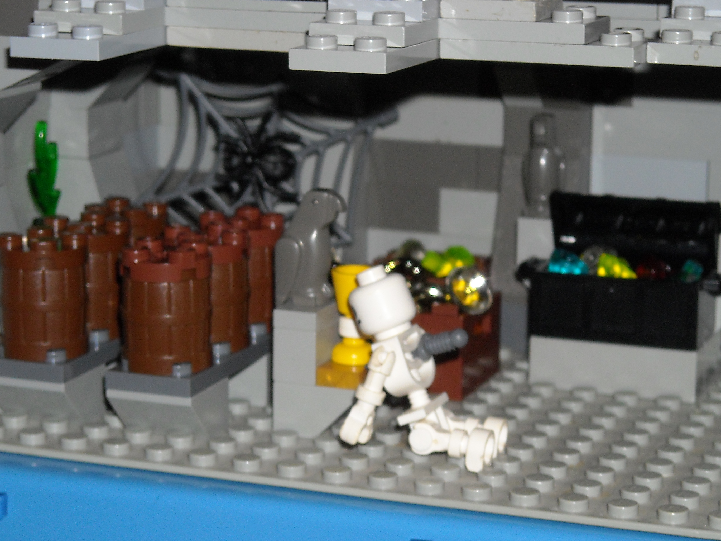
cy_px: 287
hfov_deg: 16.7
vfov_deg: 12.6
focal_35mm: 118
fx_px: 2458
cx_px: 391
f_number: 4.7
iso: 200
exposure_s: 1/125
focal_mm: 17.1
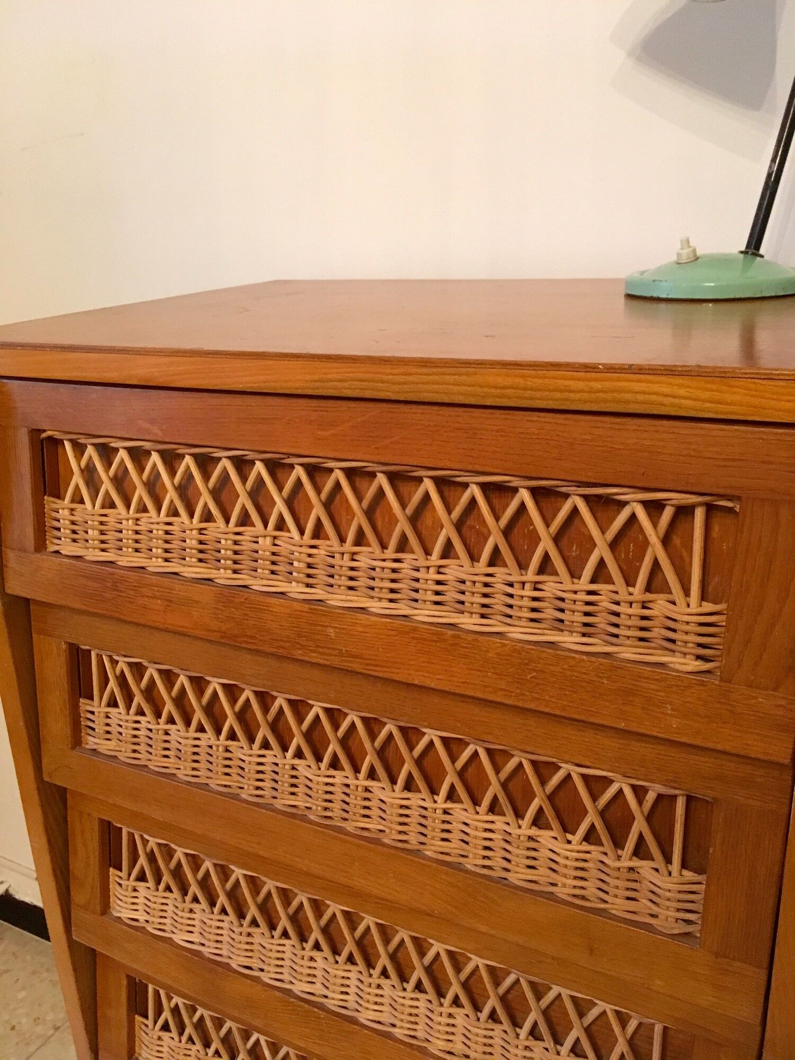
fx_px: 888
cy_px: 530
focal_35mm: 29
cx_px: 398
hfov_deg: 48.2
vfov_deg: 61.7
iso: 200
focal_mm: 4.15
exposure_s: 1/20
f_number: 2.2
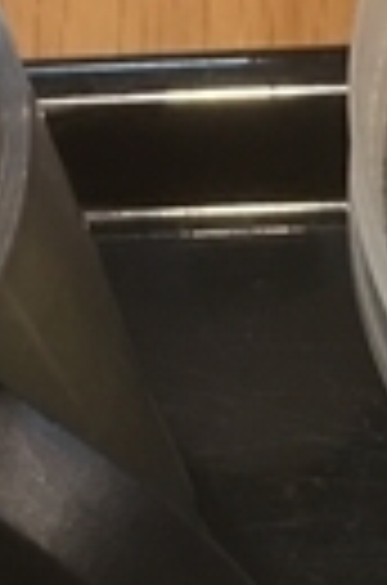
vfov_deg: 10.4
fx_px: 3015
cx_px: 824
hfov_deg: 7.0
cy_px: 1040
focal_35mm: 186
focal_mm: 4.15
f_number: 2.2
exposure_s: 1/10
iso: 80
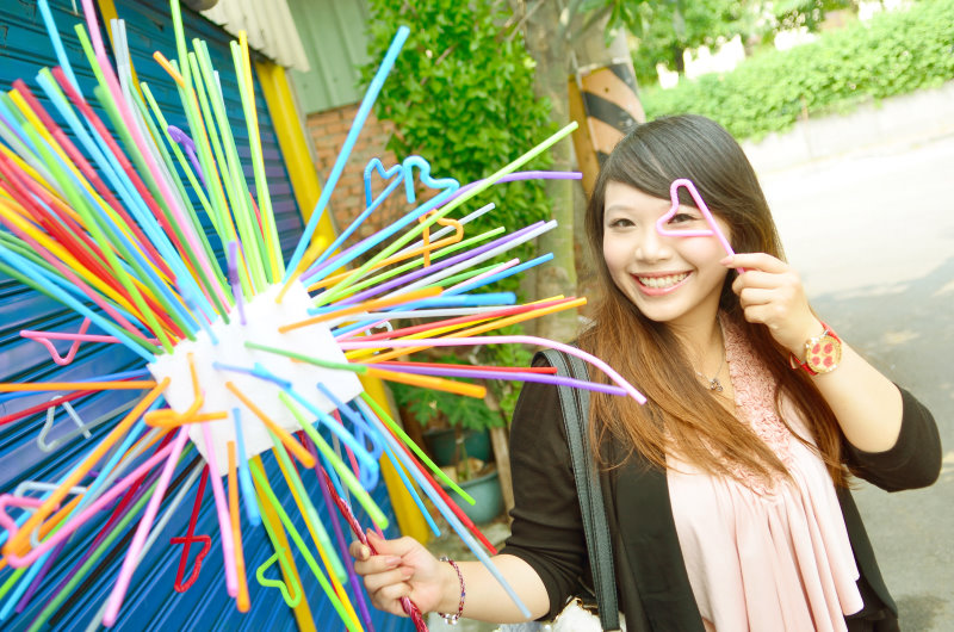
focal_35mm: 36
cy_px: 316
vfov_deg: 36.7
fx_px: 952
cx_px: 477
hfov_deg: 53.2
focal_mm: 24
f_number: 2.8
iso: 100
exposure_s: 1/320
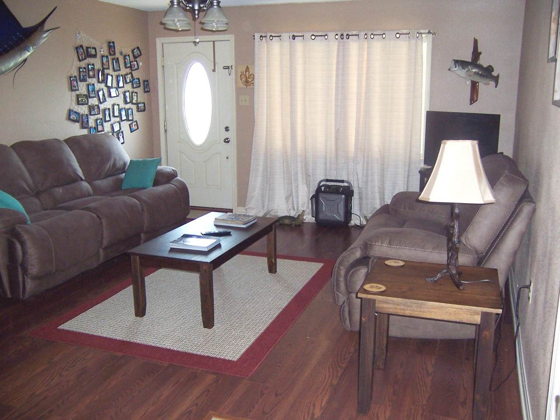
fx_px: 534
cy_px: 210
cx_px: 280
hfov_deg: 55.4
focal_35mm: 33
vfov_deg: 42.9
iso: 140
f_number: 2.8
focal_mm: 5.5
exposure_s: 1/60
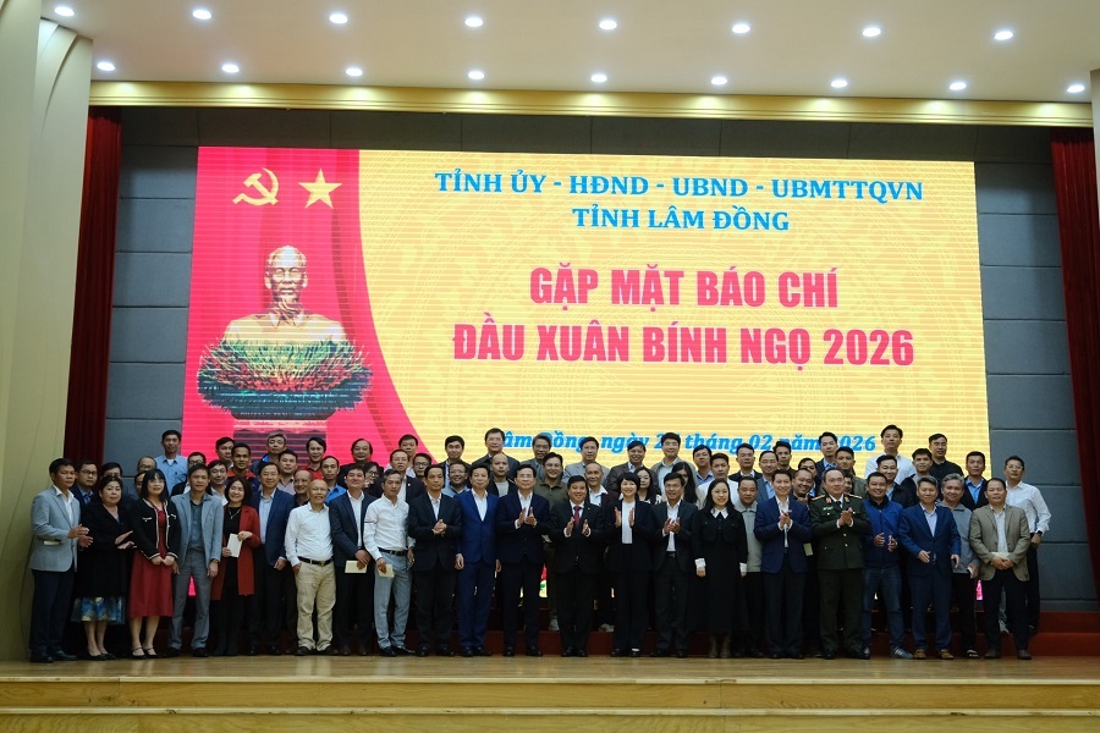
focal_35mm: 39
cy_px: 366
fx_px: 1192
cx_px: 550
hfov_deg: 49.6
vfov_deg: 34.2
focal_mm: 26
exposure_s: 1/200
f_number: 4.5
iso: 2000
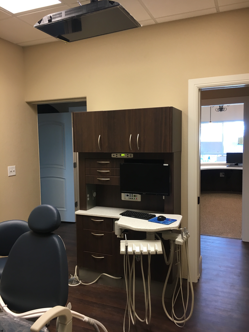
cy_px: 166
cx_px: 124
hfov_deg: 48.2
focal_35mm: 29
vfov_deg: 61.7
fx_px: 278
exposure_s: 1/30
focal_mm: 4.15
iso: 64
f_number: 2.2
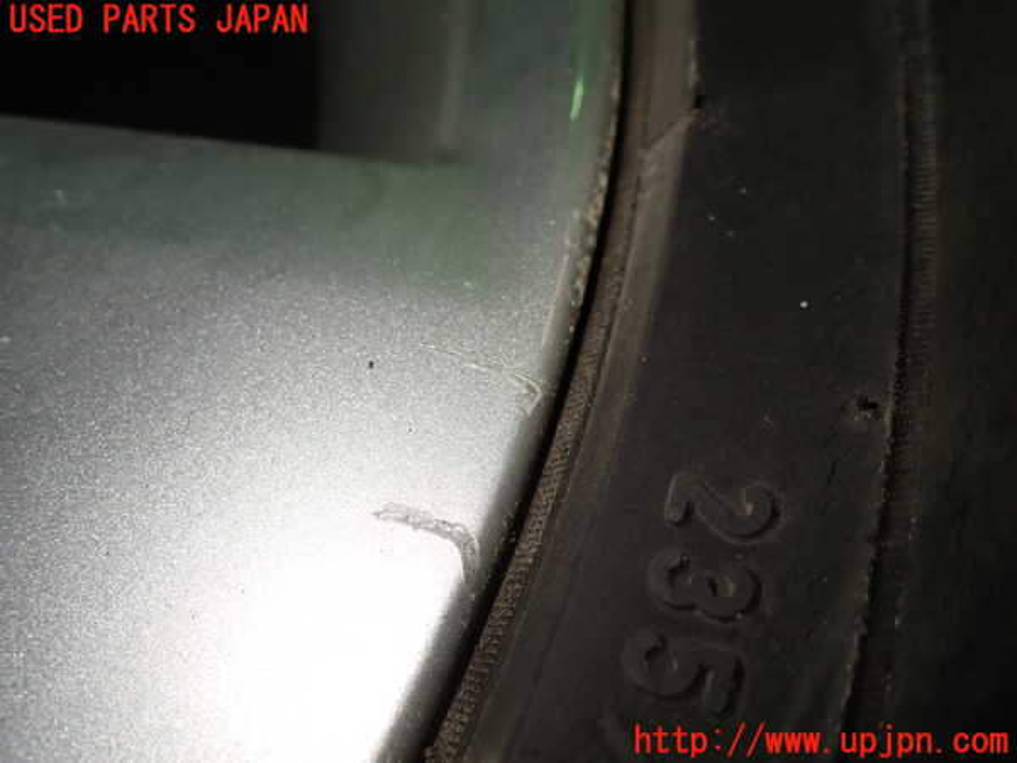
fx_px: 881
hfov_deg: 60.0
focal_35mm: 30
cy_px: 382
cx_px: 508
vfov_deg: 46.8
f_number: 2.3
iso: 125
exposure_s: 1/60
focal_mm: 5.4
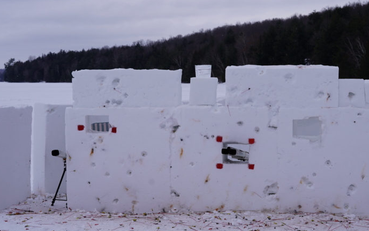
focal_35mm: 74
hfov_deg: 27.8
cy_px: 125
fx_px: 744
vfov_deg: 17.6
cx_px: 201
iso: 100
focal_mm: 50
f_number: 6.3
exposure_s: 1/125
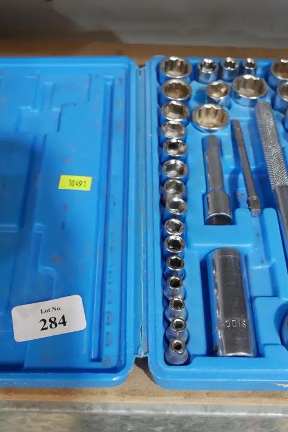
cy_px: 215
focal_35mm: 48
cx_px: 141
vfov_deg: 41.1
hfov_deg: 28.1
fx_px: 576
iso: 1000
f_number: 4.5
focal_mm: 17
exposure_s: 1/60
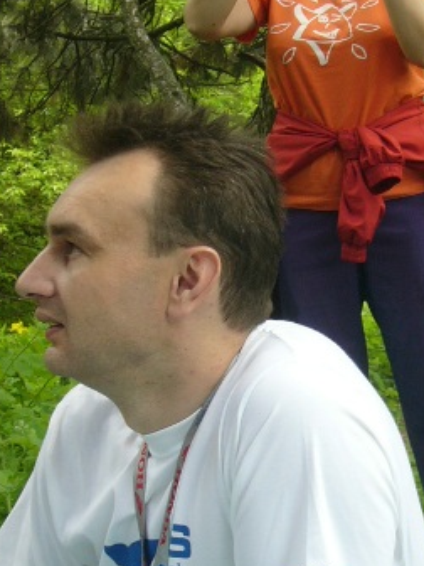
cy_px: 339
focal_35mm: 119
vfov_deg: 16.5
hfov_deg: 12.4
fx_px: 1943
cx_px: 368
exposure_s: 1/100
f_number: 3.7
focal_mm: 10
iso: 100
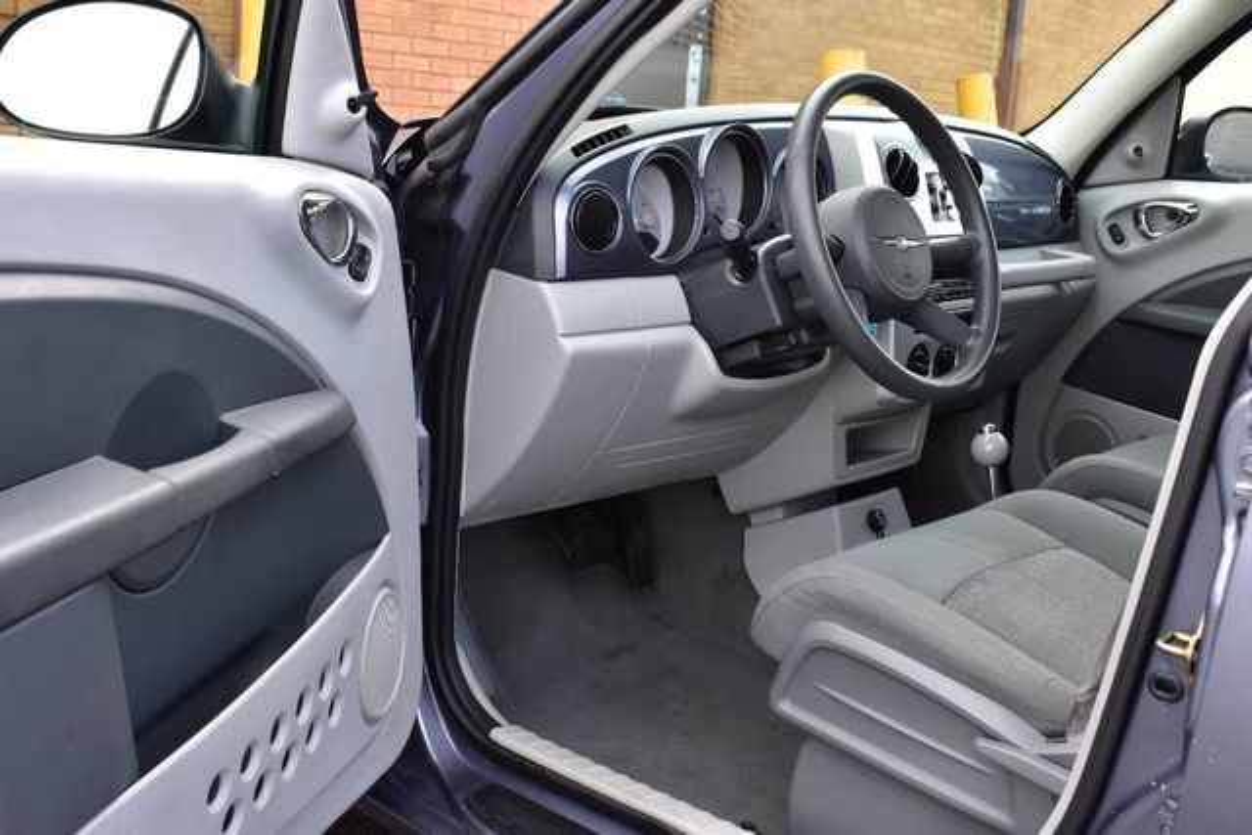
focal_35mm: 40
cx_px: 626
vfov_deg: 33.0
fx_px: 1409
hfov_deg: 47.9
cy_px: 418
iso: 400
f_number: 9
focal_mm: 27
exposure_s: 1/100
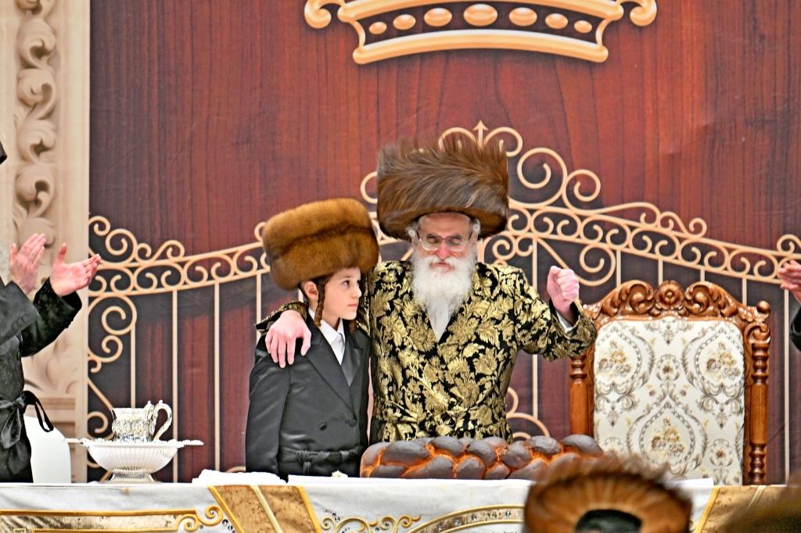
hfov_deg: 6.9
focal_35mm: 300
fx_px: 6672
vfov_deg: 4.6
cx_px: 400
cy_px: 266
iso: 250
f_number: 2.8
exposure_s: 1/200
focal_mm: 200
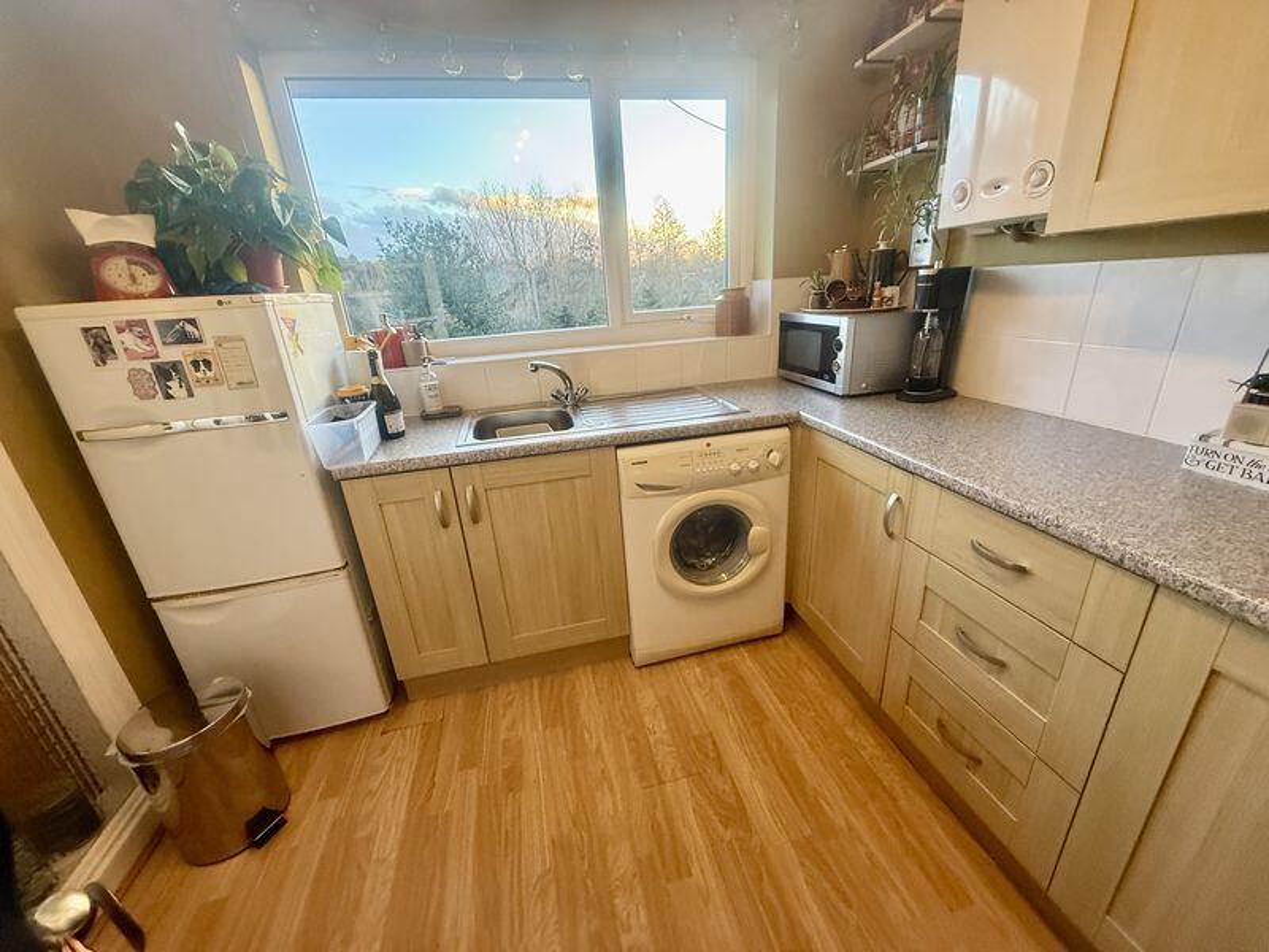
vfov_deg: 85.7
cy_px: 476
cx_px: 634
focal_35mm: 14
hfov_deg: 102.1
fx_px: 513
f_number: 2.2
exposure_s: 1/90
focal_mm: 2.22
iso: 320
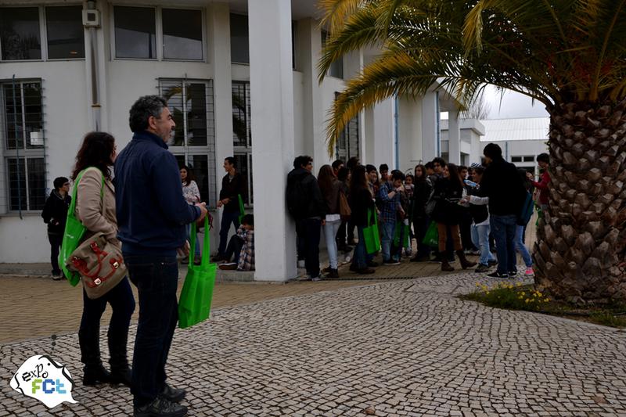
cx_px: 313
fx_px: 652
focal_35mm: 38
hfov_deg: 51.3
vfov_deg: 35.5
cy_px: 208
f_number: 6.3
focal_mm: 25
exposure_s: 1/160
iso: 100
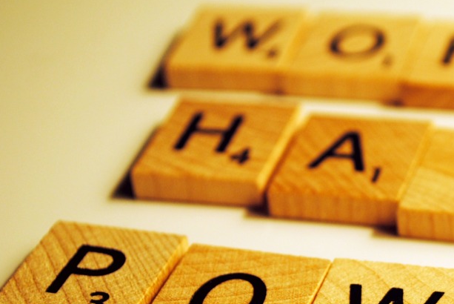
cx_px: 433
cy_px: 230
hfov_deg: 16.9
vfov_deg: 11.5
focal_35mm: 119
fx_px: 1502
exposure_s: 1/40
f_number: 5
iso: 200
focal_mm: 38
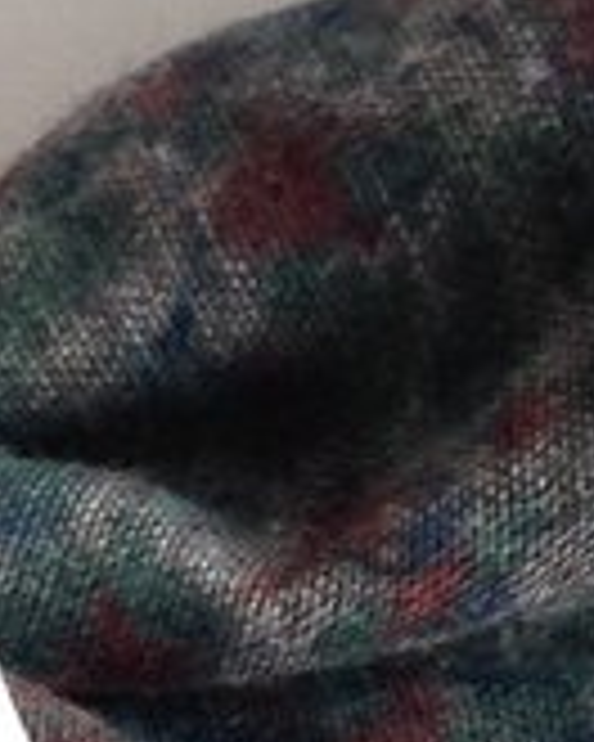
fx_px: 5736
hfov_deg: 5.9
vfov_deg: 7.3
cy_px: 1189
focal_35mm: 261
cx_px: -351
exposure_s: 1/60
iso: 64
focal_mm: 4.12
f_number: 2.4
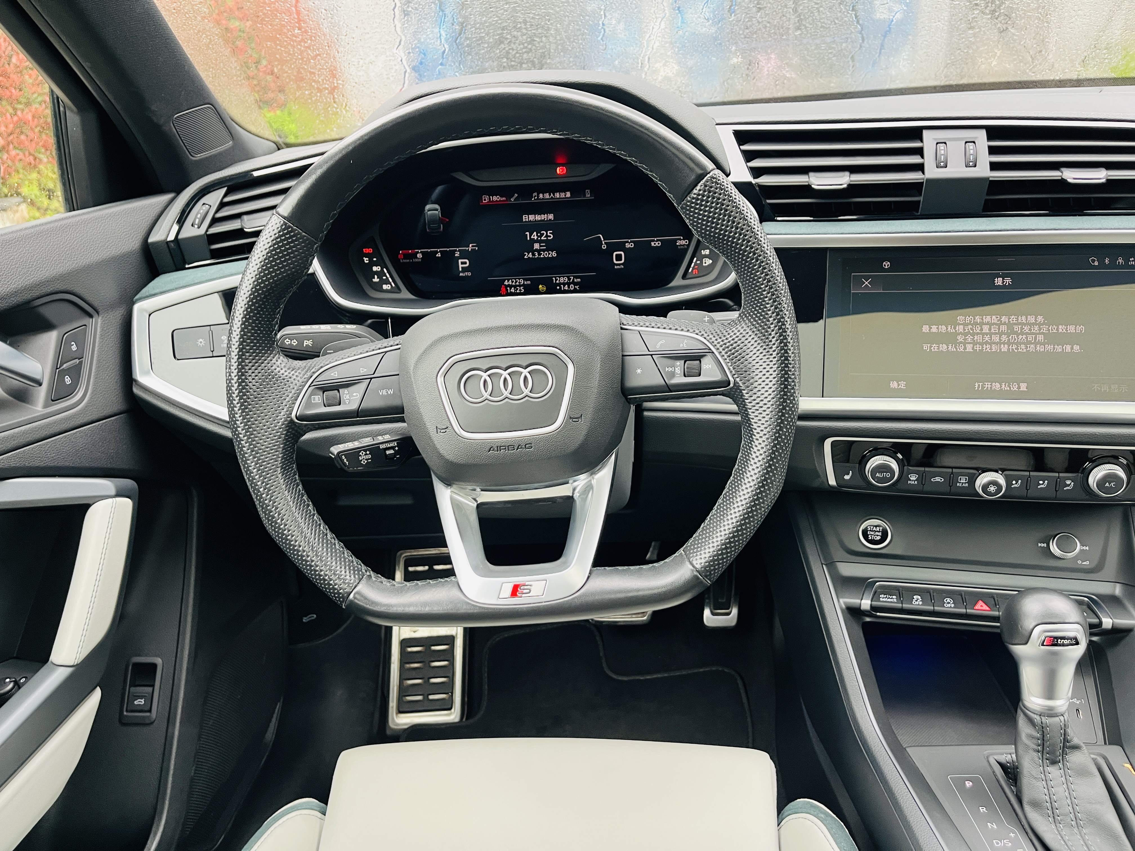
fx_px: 852
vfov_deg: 53.1
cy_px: 426
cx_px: 568
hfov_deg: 67.3
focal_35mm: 26
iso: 200
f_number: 1.6
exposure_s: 1/60
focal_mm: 5.1
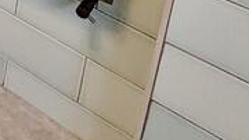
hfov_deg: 18.0
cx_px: -230
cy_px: -272
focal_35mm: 87
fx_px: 574
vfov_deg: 10.3
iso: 400
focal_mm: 2.22
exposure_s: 1/50
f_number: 2.2
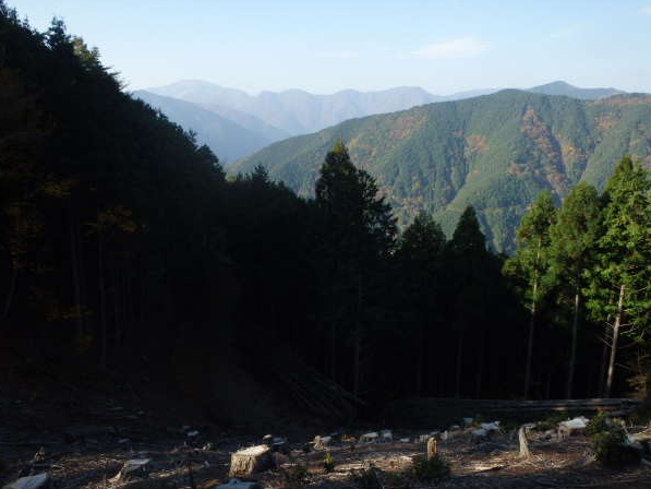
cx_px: 341
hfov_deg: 59.9
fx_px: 564
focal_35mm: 30
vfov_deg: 46.8
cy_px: 242
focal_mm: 5
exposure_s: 1/500
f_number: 3.9
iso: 125
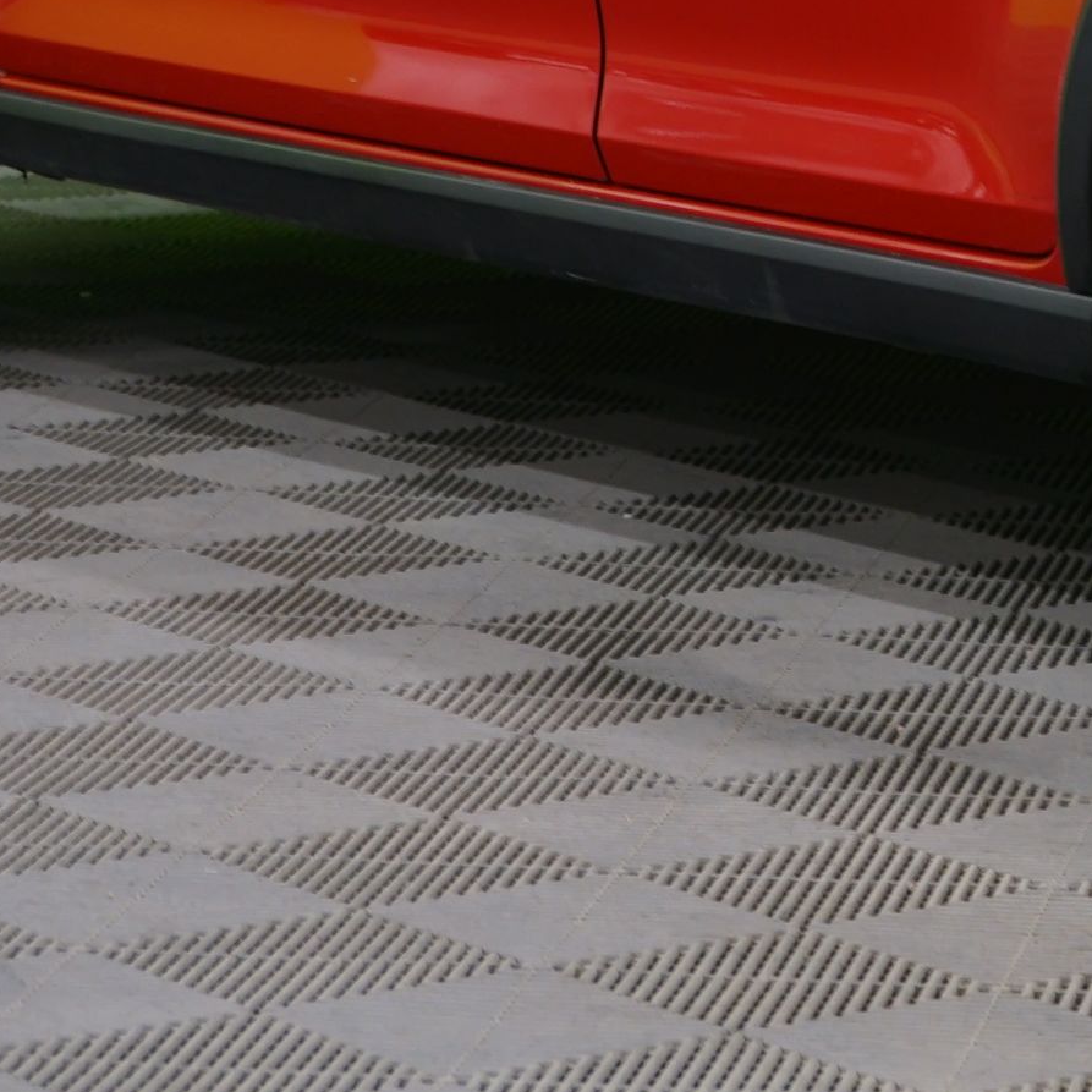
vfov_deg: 9.0
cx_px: 1459
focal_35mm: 191
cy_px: -476
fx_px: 6817
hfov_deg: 9.0
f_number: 4.5
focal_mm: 51
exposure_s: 1/6
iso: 400
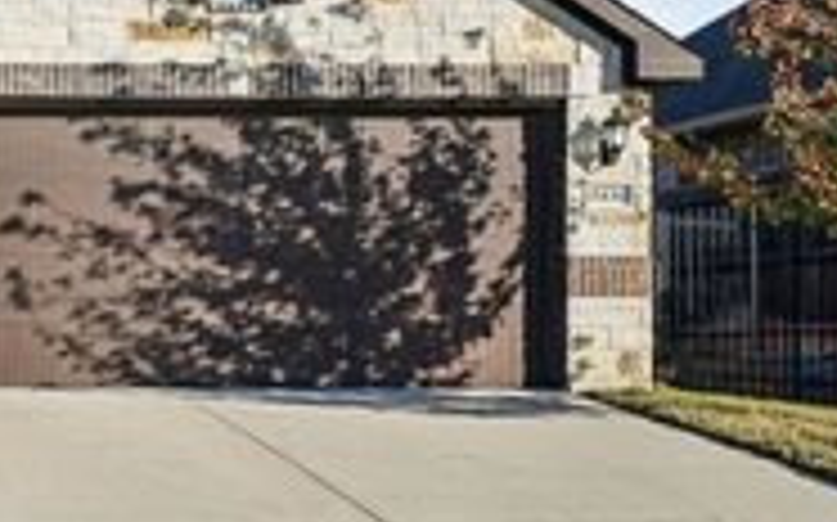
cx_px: -212
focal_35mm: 96
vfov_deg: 13.6
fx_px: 2189
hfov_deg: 20.1
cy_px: 128
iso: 100
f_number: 8
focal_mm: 35
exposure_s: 1/400
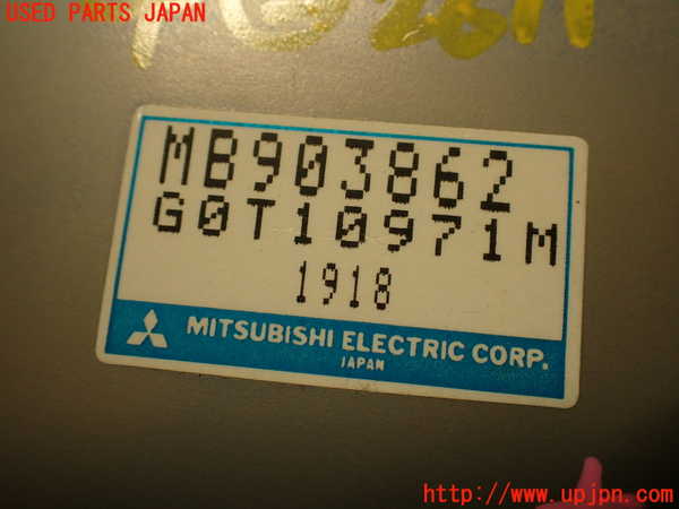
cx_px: 340
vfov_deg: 44.2
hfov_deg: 56.8
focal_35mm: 32
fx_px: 628
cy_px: 254
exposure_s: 1/50
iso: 200
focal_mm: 5.79
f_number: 2.4
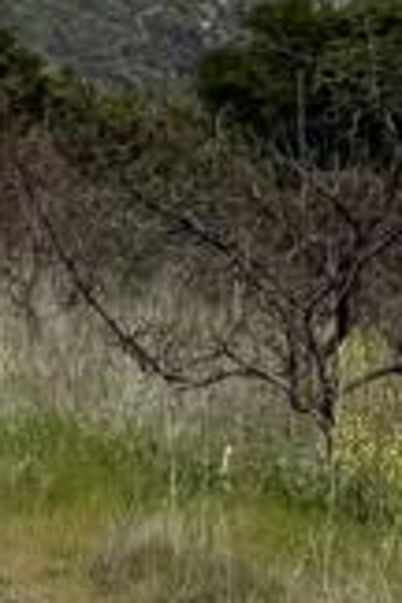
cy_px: -517
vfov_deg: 11.9
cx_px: -666
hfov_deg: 7.9
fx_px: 2646
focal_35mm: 158
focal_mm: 6.76
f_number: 1.78
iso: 80
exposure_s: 1/4167
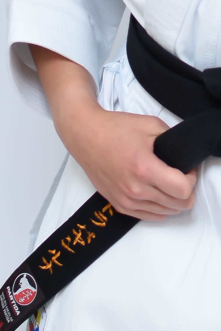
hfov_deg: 5.6
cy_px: -43
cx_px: 280
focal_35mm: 242
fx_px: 2230
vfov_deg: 8.4
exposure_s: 1/80
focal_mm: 35
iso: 320
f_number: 2.8
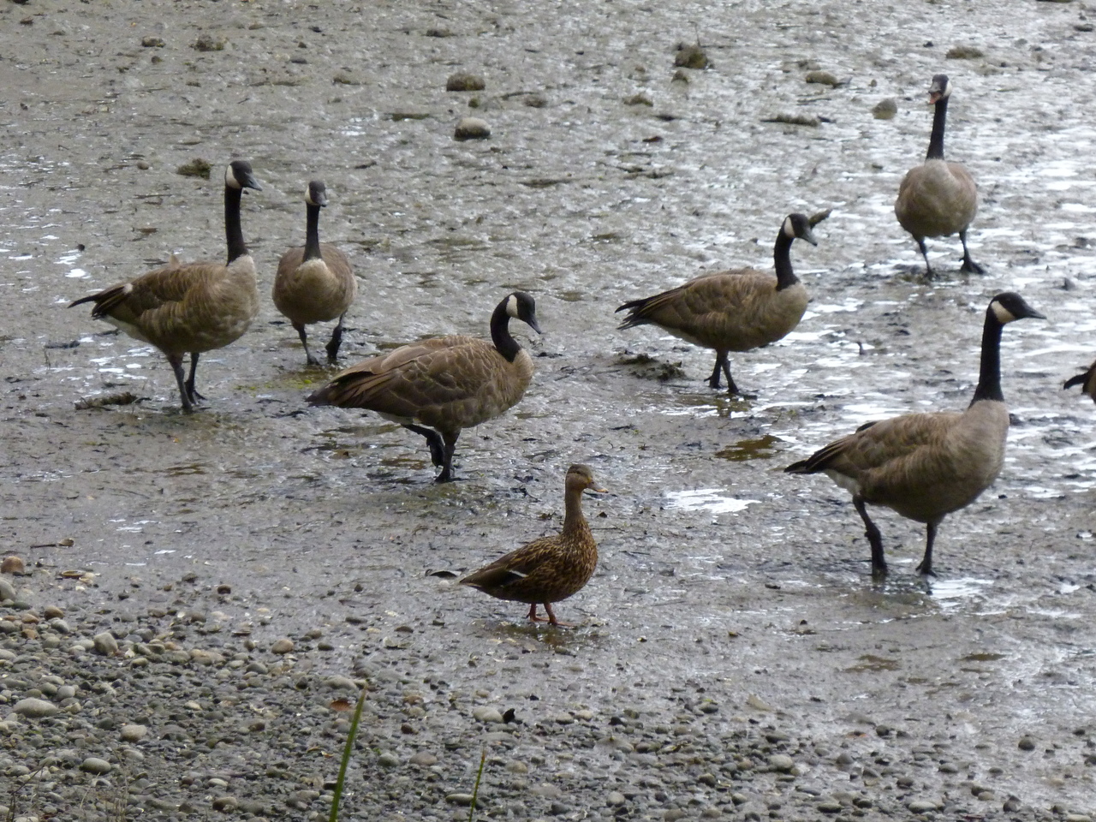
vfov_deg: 5.9
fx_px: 7915
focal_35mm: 250
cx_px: 548
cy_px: 411
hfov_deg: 7.9
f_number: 5.9
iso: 320
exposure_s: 1/125
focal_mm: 36
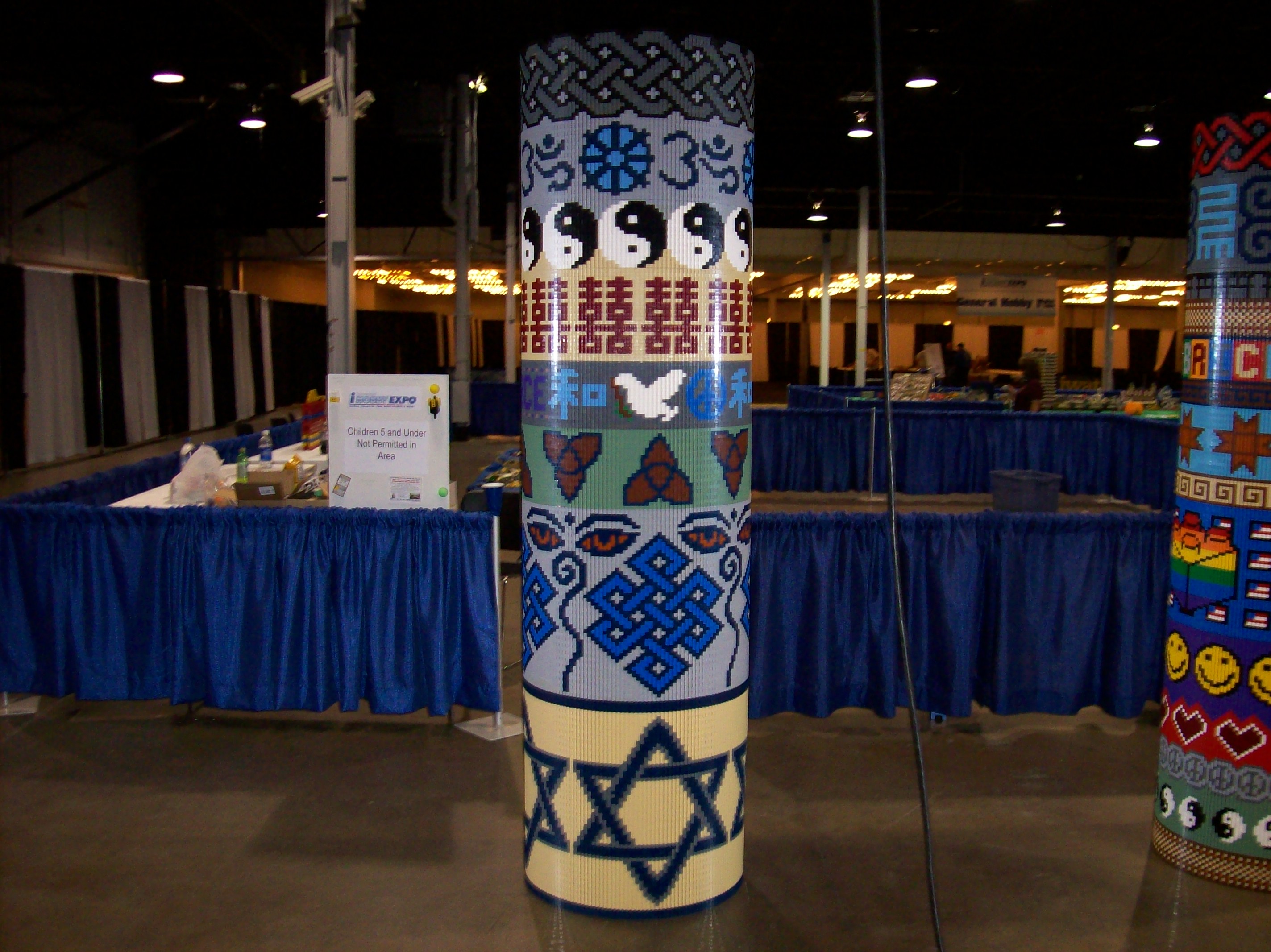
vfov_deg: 39.6
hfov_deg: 51.4
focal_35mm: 36
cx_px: 636
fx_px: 1321
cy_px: 476
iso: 200
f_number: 2.7
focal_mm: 6
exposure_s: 1/64
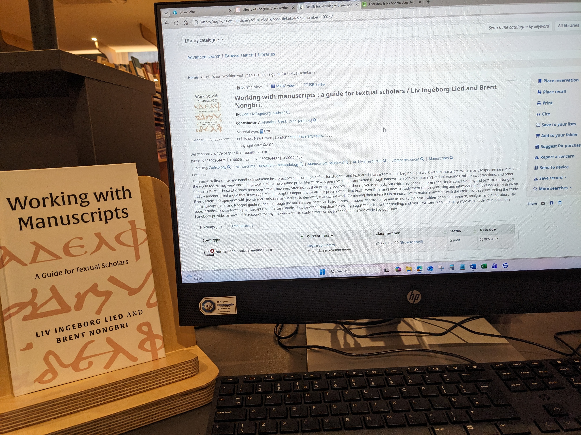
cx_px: 290
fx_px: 453
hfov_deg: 65.3
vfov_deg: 51.4
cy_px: 218
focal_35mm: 27
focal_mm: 4.38
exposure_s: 1/99.9
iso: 156
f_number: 1.73
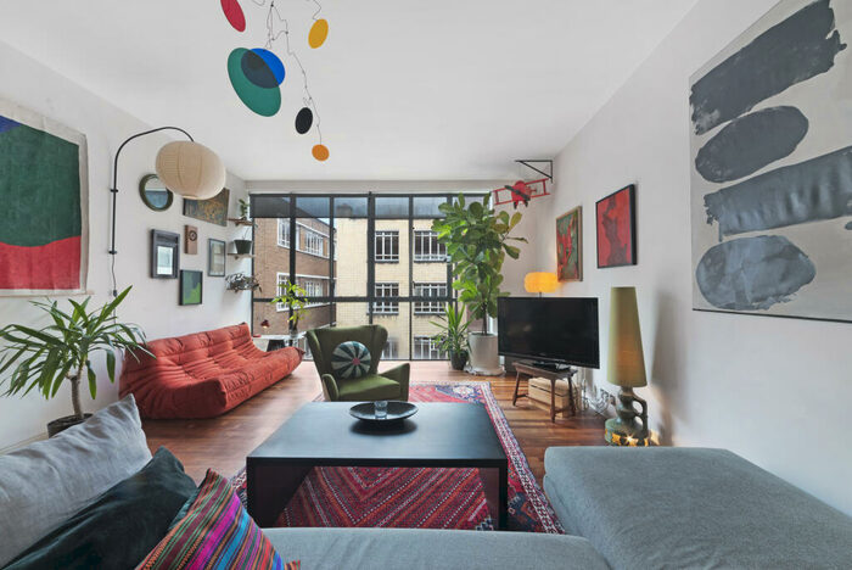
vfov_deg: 90.1
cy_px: 285
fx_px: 284
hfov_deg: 112.6
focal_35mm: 12
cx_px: 426
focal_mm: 12
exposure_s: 1/2.5
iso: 100
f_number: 16
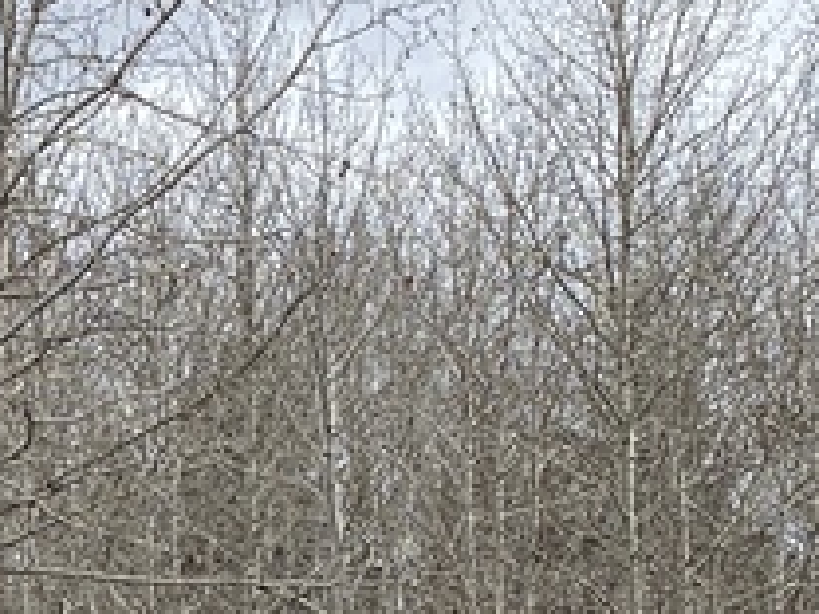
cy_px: 1413
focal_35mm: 128
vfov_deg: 10.2
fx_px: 3028
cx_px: -406
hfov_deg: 14.4
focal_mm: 4.25
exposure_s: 1/1543
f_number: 1.8
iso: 32
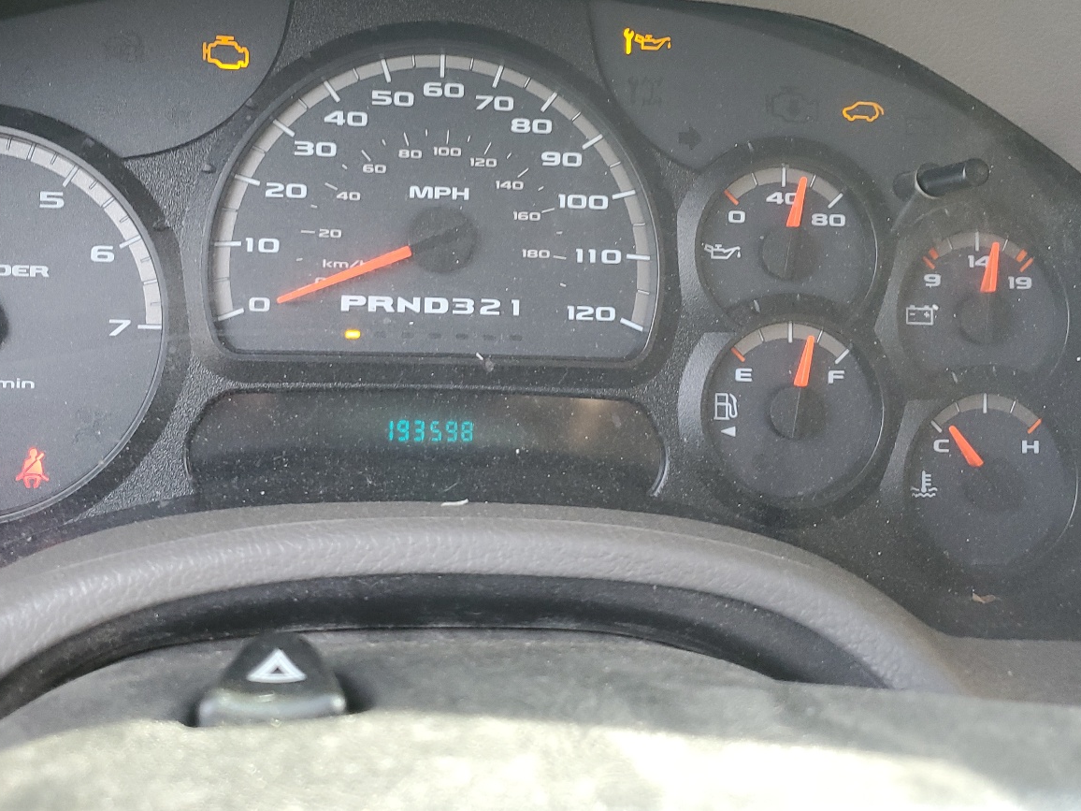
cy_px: 276
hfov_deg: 51.2
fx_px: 1124
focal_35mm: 36
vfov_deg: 39.2
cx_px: 465
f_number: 1.5
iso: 88
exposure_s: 1/100
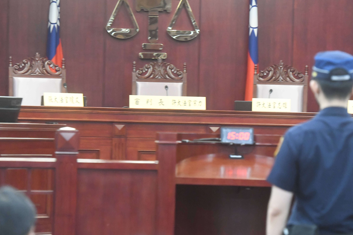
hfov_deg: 8.8
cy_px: 92
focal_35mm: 233
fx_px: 2285
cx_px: 240
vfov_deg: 5.9
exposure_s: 1/160
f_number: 5.6
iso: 10000
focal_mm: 165
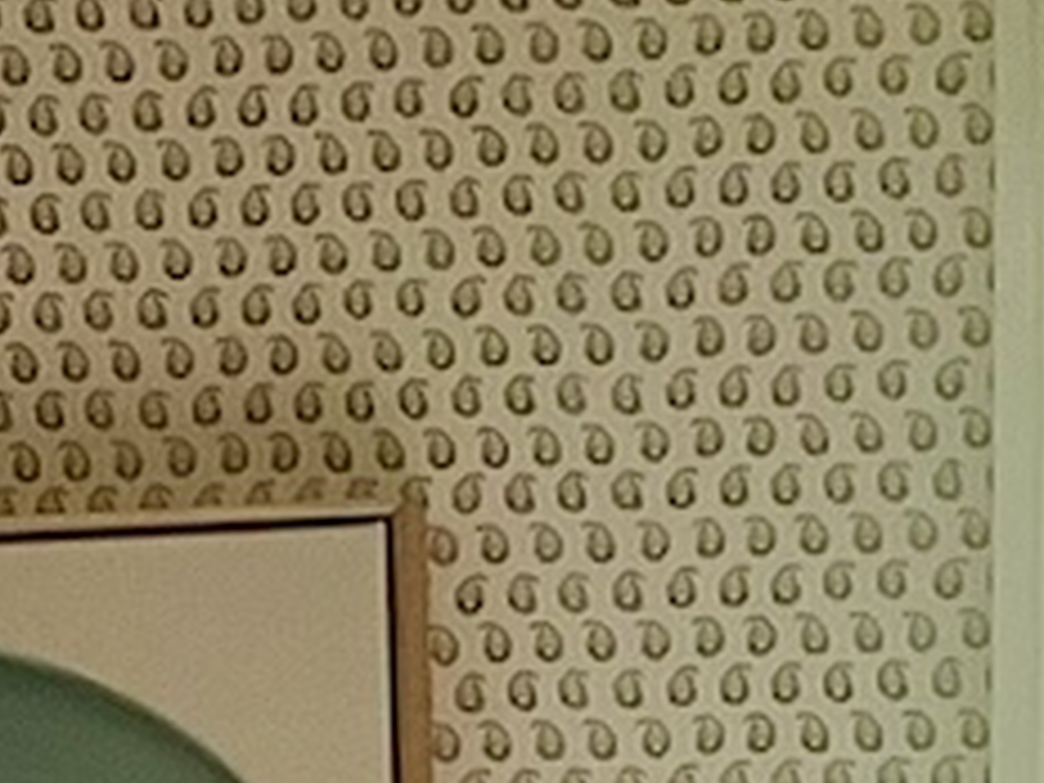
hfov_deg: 11.8
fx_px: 5067
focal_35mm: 168
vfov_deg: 8.0
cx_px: 477
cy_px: 1991
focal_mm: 5.1
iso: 200
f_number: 1.6
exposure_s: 1/60
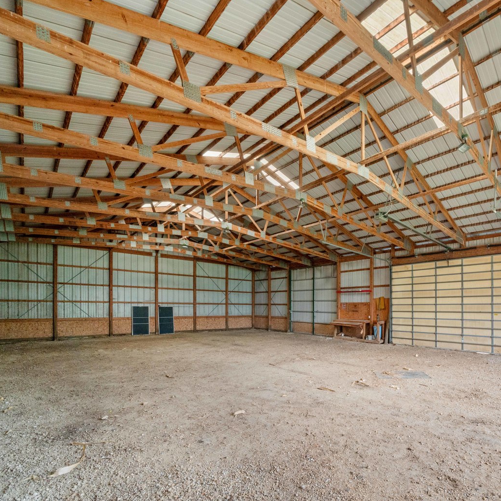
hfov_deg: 82.3
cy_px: 250
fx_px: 262
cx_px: 359
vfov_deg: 87.4
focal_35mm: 16
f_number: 10
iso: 1600
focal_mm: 12
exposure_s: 1/10
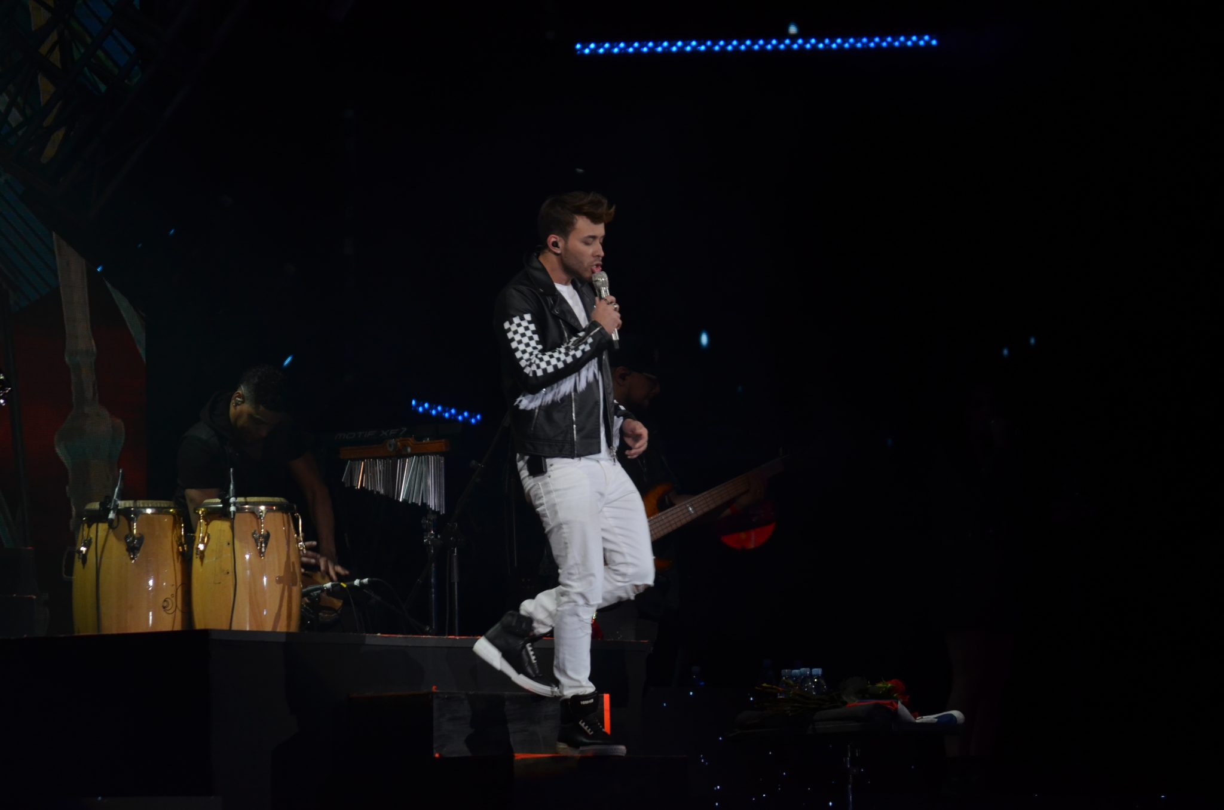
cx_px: 612
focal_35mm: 240
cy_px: 405
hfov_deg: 8.6
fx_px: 8142
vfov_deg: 5.7
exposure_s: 1/160
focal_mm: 160
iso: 800
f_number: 5.3
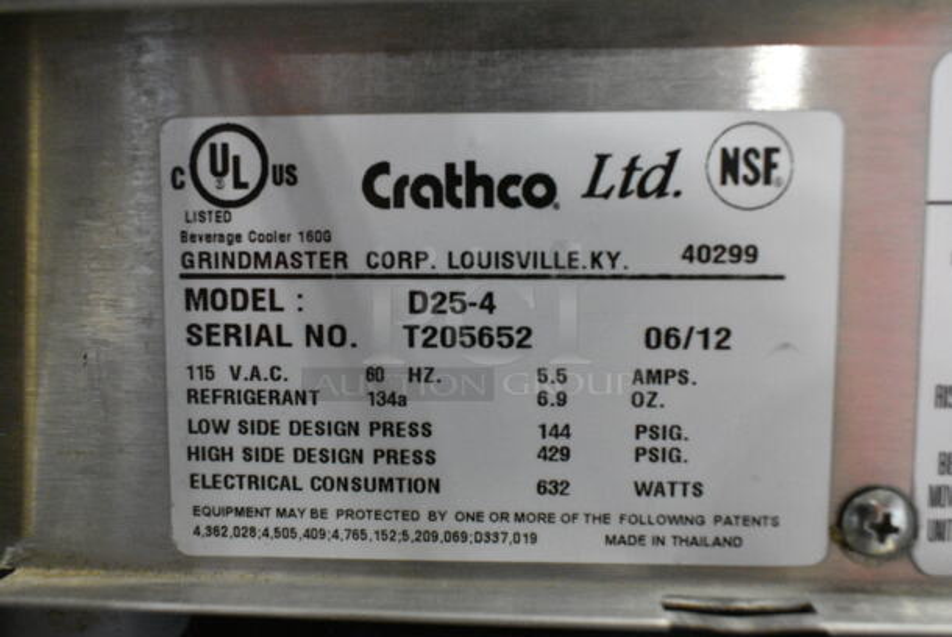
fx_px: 873
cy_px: 318
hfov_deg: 57.2
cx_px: 476
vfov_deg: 40.1
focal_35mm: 33
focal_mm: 22
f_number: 6.3
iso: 6400
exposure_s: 1/160
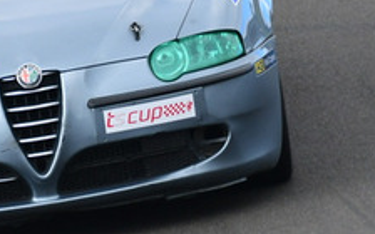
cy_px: -40
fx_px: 23455
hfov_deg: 0.9
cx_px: -10
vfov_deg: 0.6
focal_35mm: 2295
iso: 640
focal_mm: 420
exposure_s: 1/640
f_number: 7.1
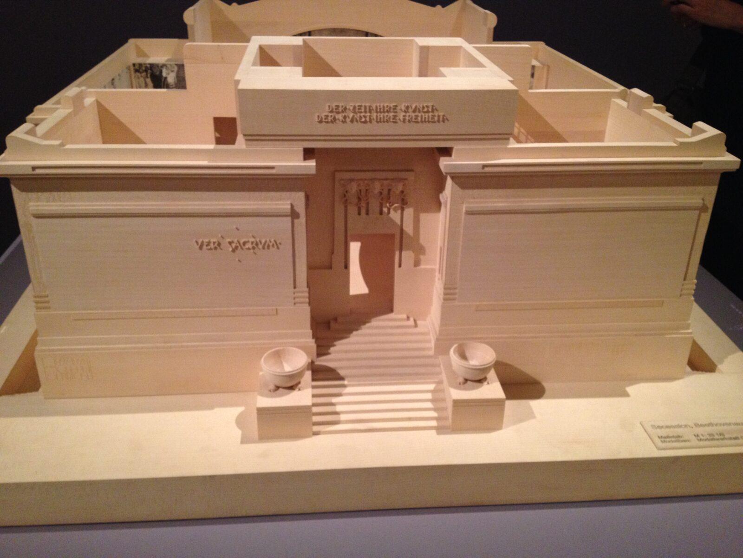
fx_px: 751
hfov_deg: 52.6
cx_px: 372
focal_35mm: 35
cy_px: 279
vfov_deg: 40.7
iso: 200
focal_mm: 4.28
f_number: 2.4
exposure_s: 1/20
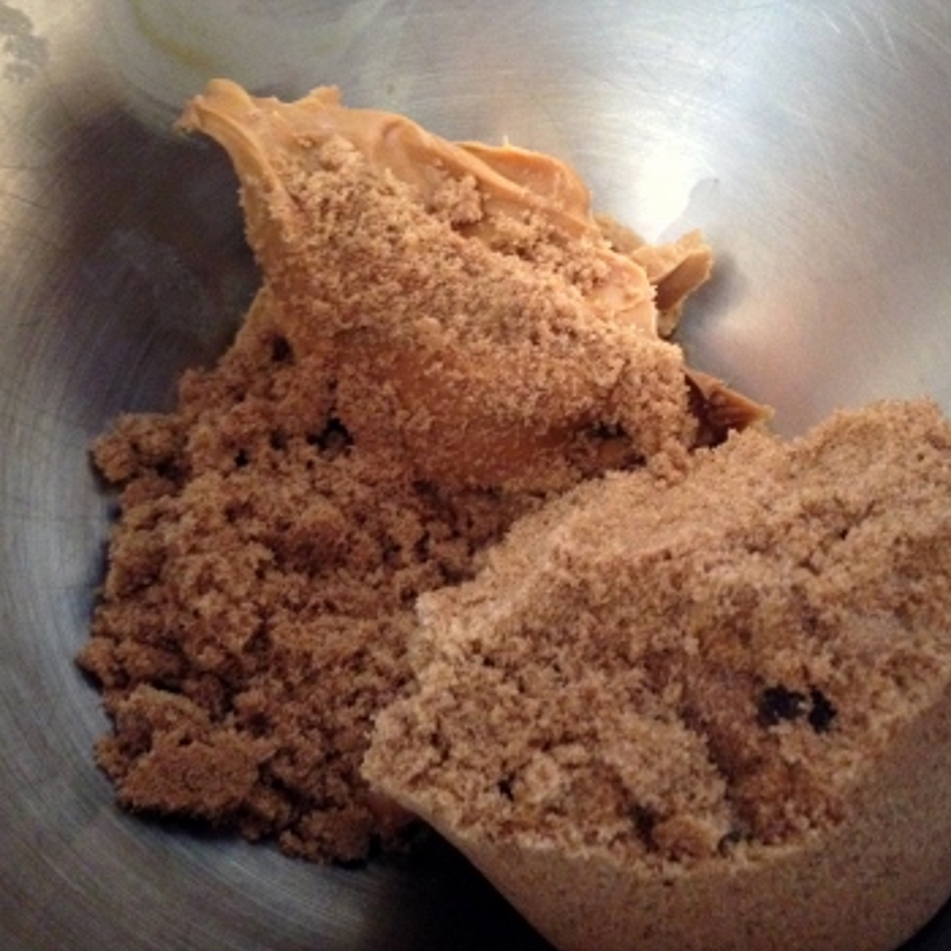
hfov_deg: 41.8
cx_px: 505
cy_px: 484
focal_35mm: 40
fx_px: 1243
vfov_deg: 41.9
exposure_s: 1/15
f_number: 2.4
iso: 800
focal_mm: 4.12
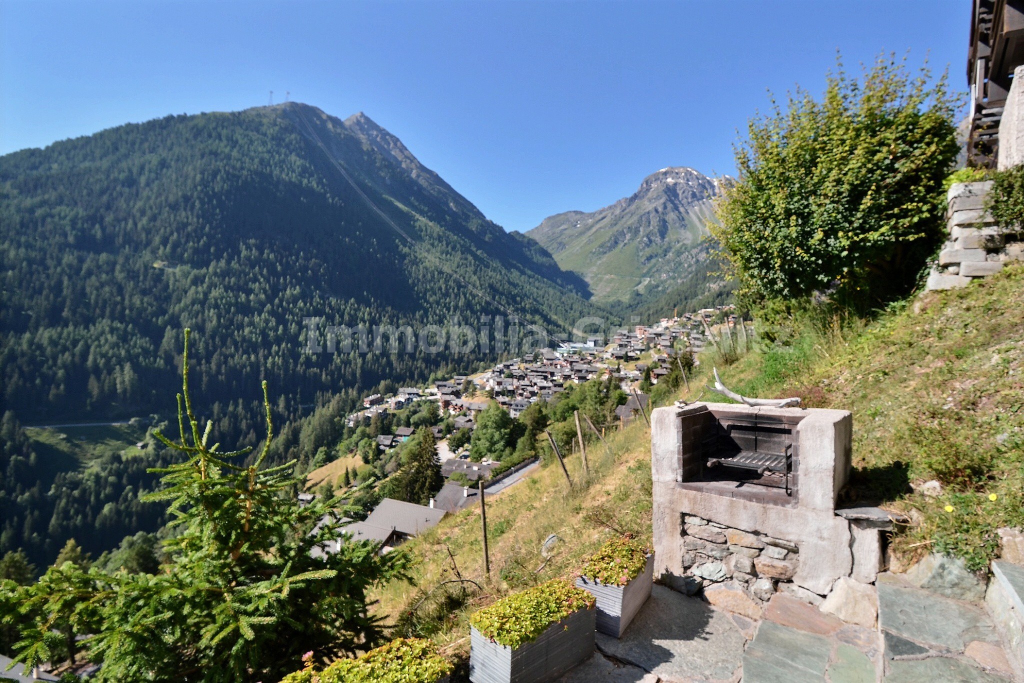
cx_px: 512
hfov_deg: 85.4
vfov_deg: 63.2
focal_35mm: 20
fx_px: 555
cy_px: 342
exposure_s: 1/2
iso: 400
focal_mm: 13
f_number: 9
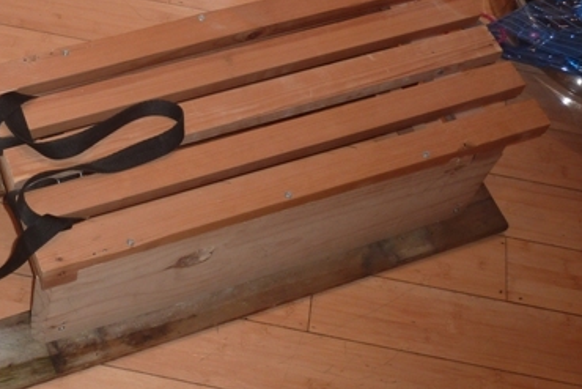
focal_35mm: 72
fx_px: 1164
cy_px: 120
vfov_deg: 18.9
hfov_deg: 27.5
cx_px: 115
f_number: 3.6
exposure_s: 1/30
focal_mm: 6.5
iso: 100
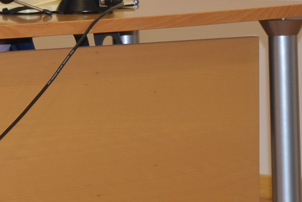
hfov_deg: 5.8
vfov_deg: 3.9
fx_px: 2939
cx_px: -242
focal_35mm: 350
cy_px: 10
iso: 400
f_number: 5.6
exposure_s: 1/60
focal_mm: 55
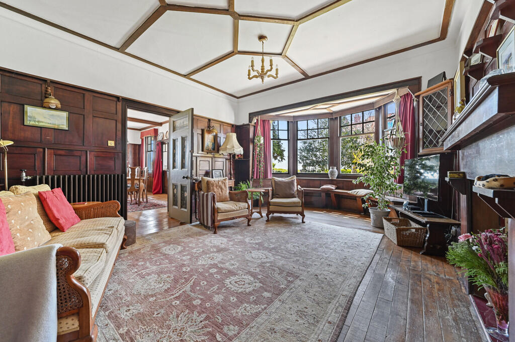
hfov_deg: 104.3
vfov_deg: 81.1
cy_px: 171
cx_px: 258
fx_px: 200
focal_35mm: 14
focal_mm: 14
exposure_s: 1/1.67
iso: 400
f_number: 8
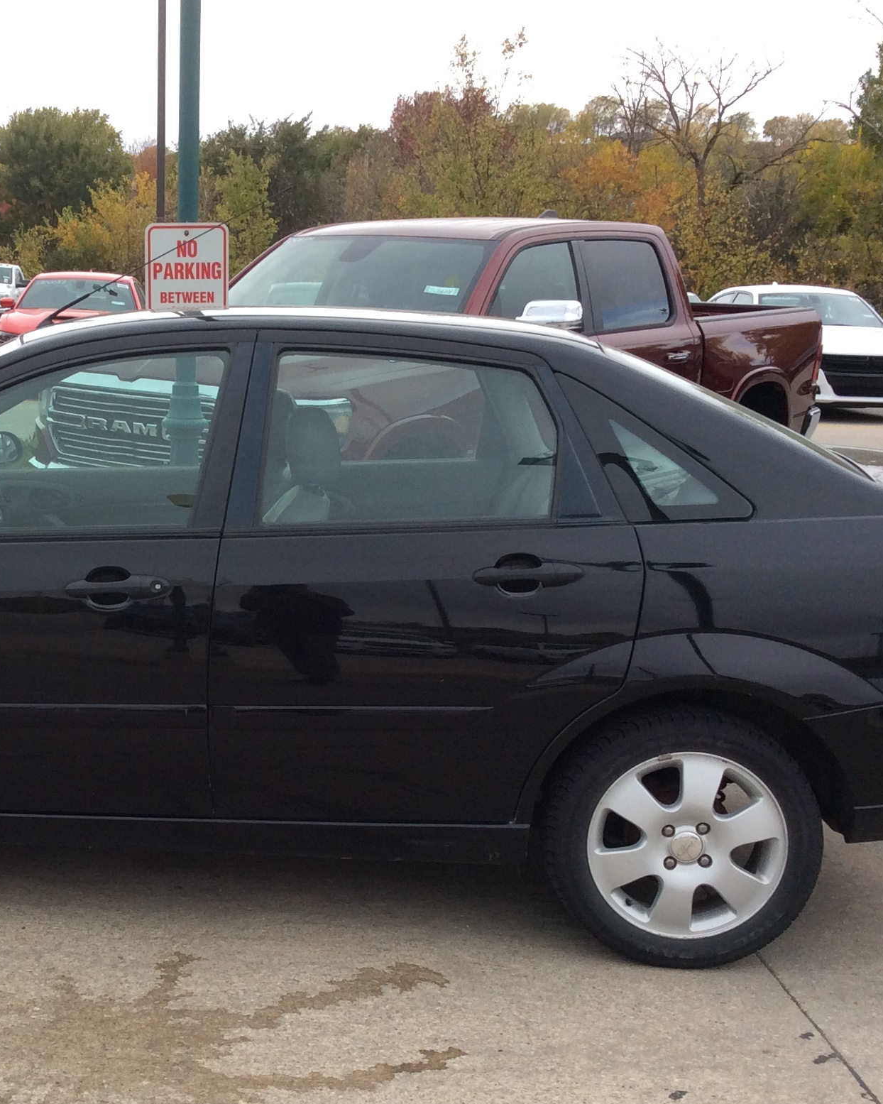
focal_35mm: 52
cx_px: 148
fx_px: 1699
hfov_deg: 28.4
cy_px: 655
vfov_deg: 35.9
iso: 32
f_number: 2.4
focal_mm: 3.3
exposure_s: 1/323
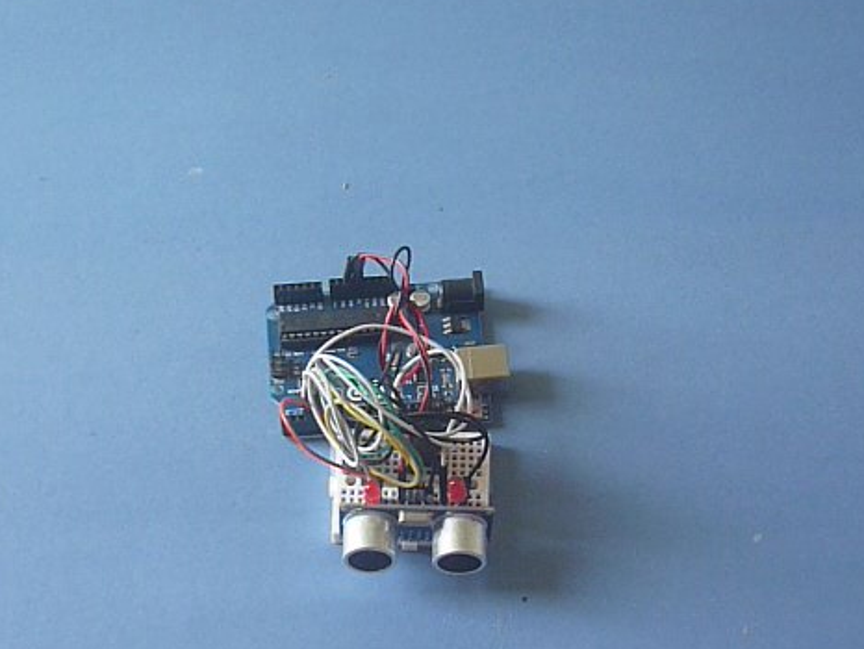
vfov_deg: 21.0
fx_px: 1748
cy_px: 421
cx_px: 399
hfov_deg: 27.8
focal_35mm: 70
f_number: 3.2
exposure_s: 1/50
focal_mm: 8.4
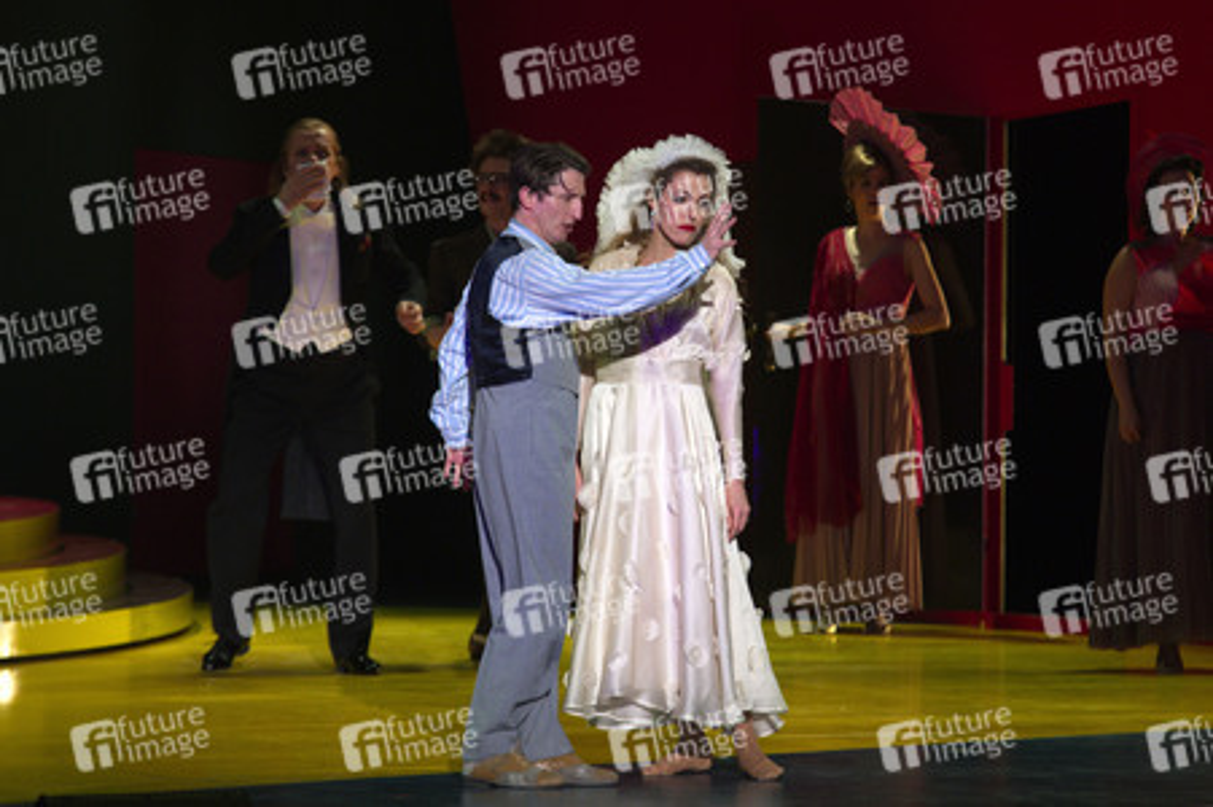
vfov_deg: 9.4
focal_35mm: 145
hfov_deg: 14.2
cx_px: 606
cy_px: 404
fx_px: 4882
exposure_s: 1/400
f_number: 5
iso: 1600
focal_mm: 145
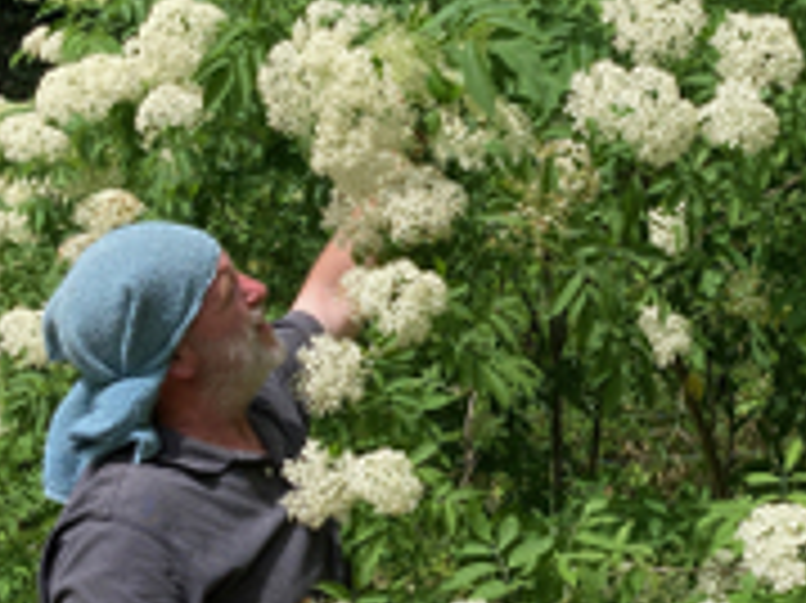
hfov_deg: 25.8
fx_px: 1745
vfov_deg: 19.6
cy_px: 392
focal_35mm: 75
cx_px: 572
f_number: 1.8
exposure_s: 1/1263
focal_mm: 3.99
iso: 20
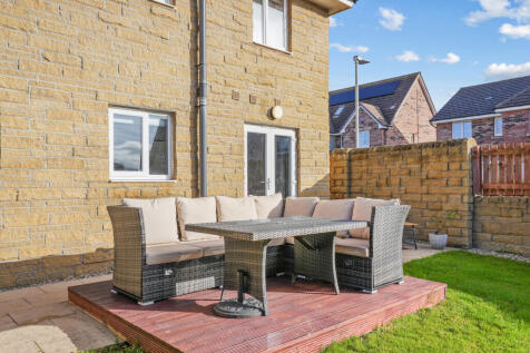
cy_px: 176
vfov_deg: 46.4
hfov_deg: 65.5
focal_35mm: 28
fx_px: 412
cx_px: 265
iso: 250
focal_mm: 28
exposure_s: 1/400
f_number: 8
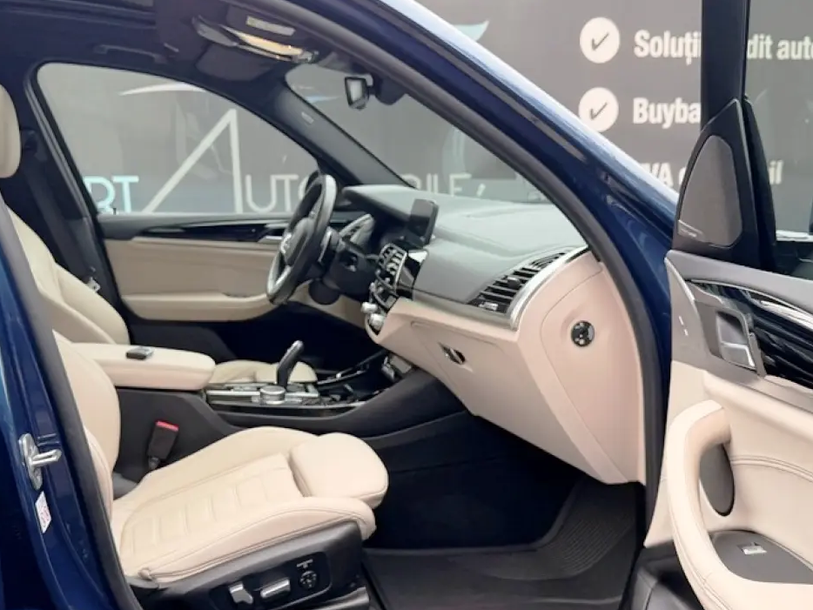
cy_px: 344
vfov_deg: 38.6
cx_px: 423
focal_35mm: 37
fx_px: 869
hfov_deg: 50.1
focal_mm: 6.76
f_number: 1.78
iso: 64
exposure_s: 1/221
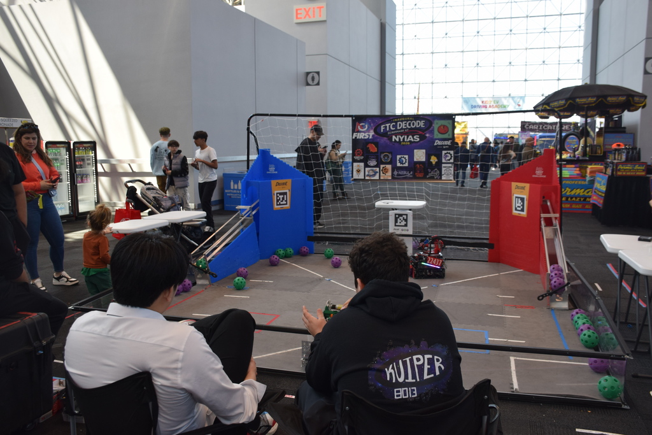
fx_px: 543
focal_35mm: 30
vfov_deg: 43.6
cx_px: 326
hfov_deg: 61.9
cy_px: 218
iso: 400
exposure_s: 1/100
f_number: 5
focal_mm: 20
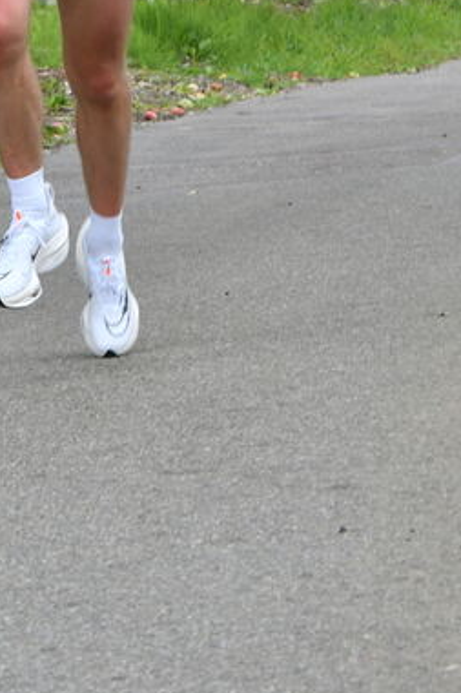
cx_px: 159
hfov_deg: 4.3
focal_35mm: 316
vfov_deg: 6.5
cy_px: 5
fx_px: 6075
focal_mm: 100
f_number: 14
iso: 800
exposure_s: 1/250
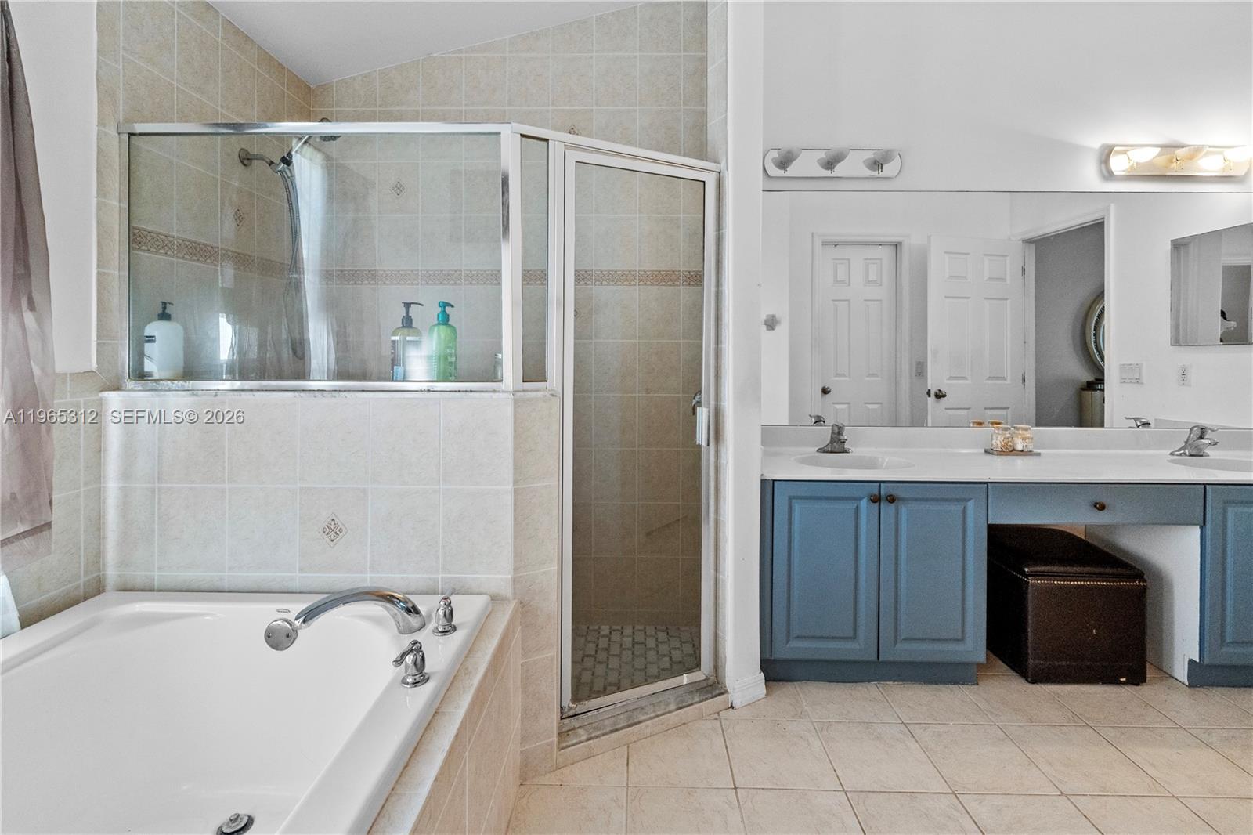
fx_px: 557
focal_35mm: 16
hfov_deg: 96.7
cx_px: 626
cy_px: 418
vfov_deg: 73.7
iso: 2000
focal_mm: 16
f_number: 4
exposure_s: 1/160
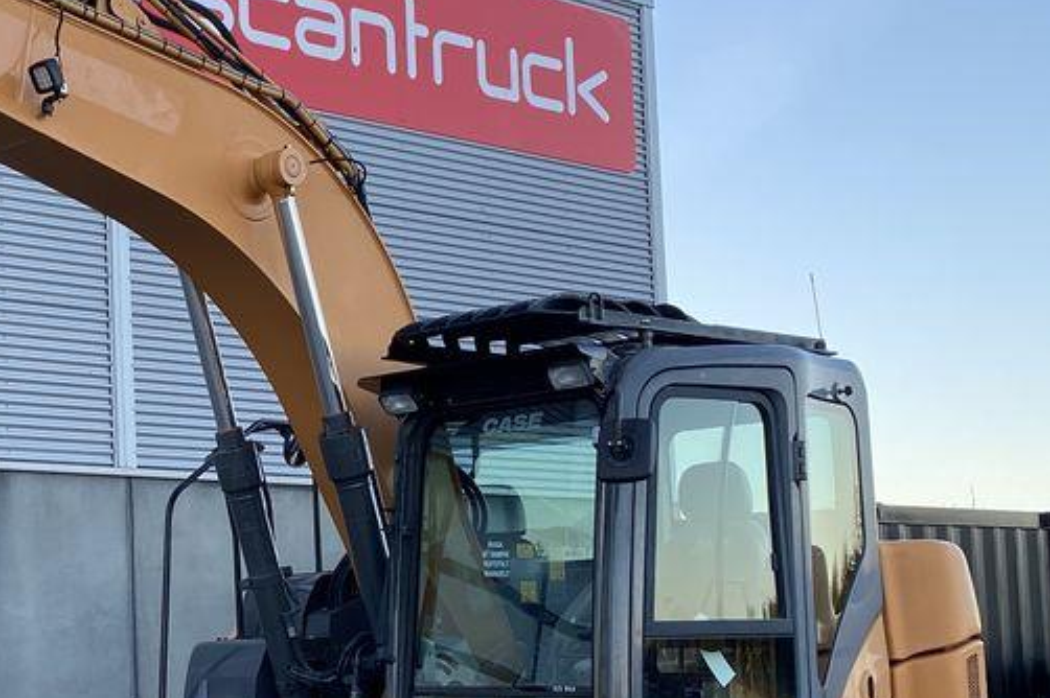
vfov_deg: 19.6
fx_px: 2011
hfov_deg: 27.8
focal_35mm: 69
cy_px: 527
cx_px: 42
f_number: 1.8
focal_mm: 4.25
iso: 32
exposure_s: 1/231
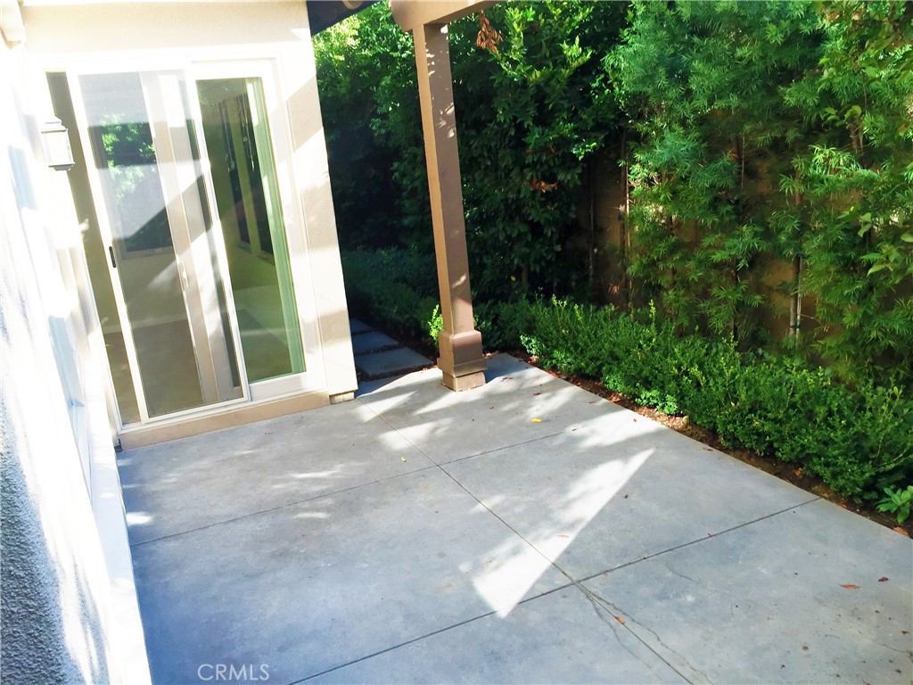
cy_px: 342
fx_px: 765
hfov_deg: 61.7
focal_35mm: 29
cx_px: 456
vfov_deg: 48.2
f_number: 2.2
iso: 32
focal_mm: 4.15
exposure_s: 1/231
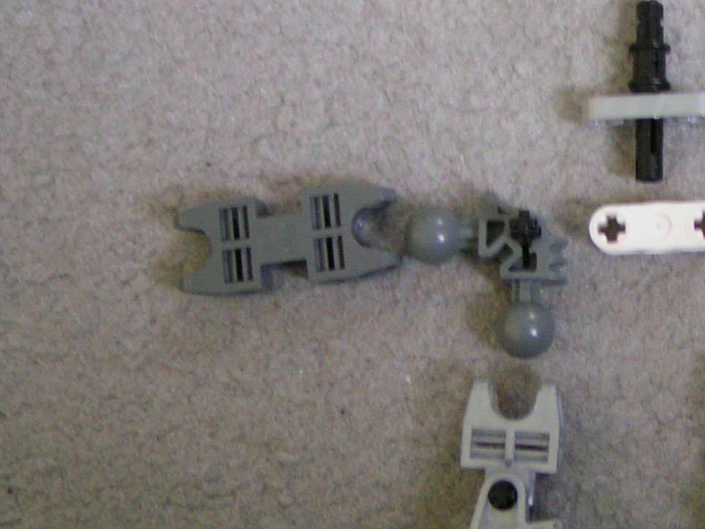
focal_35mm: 81
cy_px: 152
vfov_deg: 18.1
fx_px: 1650
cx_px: 662
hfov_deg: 23.4
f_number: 2.8
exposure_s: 1/10
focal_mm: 5.8
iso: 200
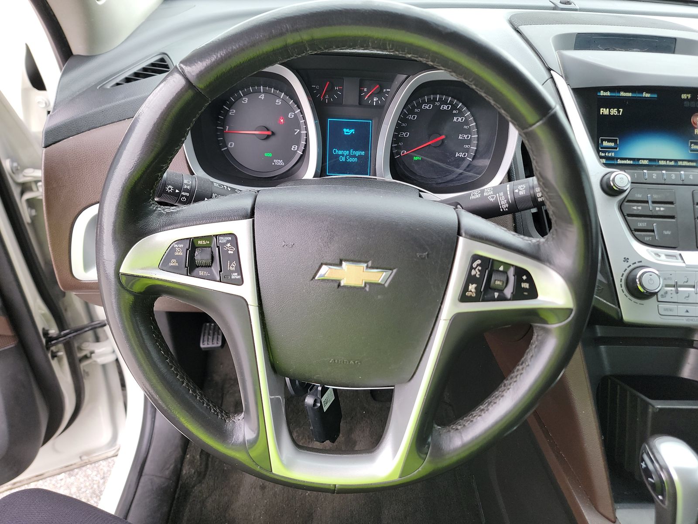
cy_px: 262
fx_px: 484
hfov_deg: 71.6
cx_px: 349
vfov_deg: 56.8
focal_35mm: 24
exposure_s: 1/59
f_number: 1.8
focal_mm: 6.7
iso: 133
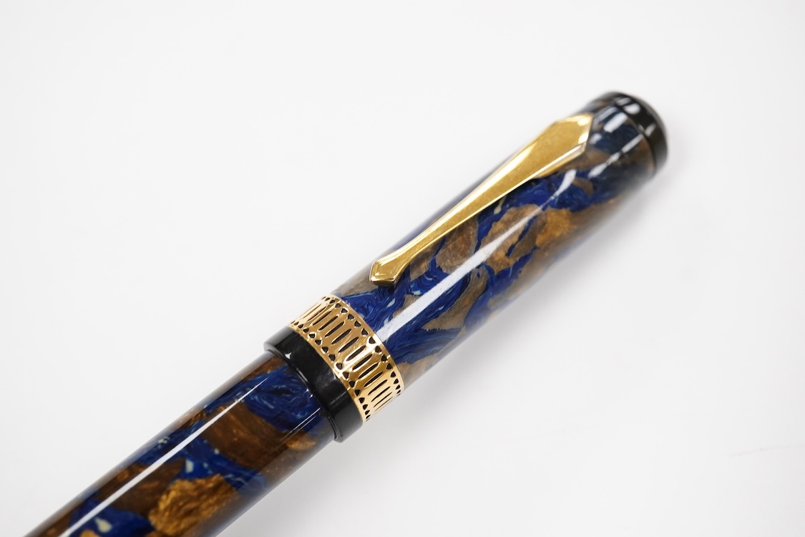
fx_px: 1006
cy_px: 268
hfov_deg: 43.6
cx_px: 402
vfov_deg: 29.9
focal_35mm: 45
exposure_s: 1/200
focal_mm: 30
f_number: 9
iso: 2500
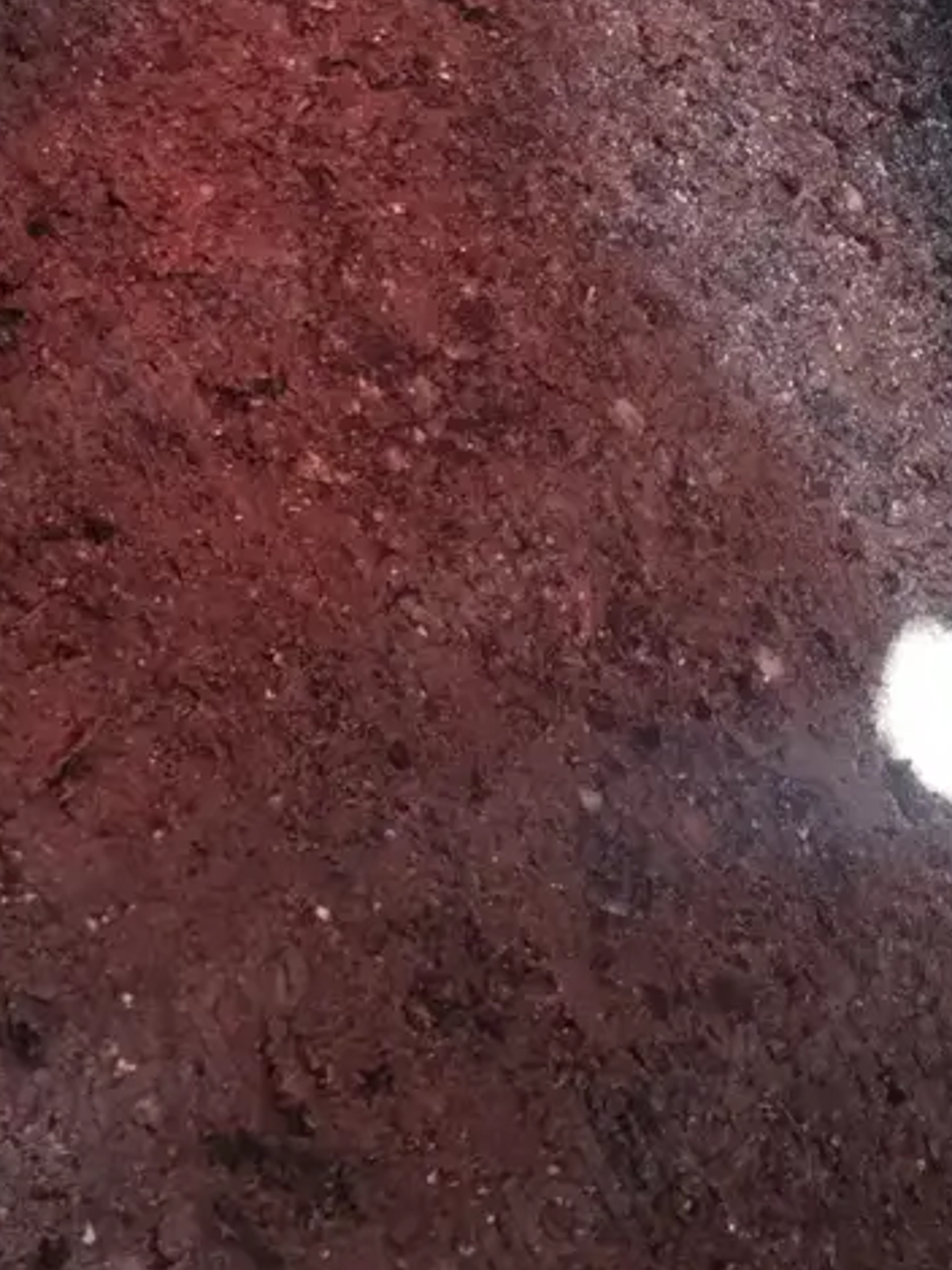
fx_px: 3854
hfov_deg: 13.9
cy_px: -81
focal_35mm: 105
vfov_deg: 18.1
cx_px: 968
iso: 524
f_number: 1.8
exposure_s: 1/33.3
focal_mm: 4.75
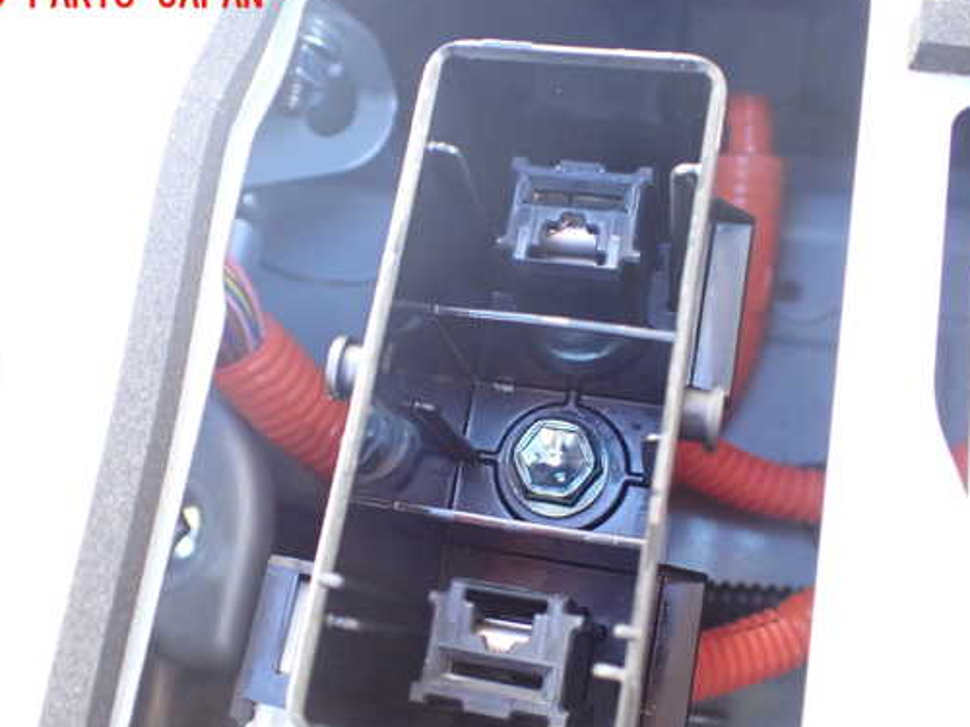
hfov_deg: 51.4
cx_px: 493
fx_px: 1009
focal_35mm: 36
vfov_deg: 39.6
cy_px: 407
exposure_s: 1/125
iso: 640
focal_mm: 5.4
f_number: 2.3
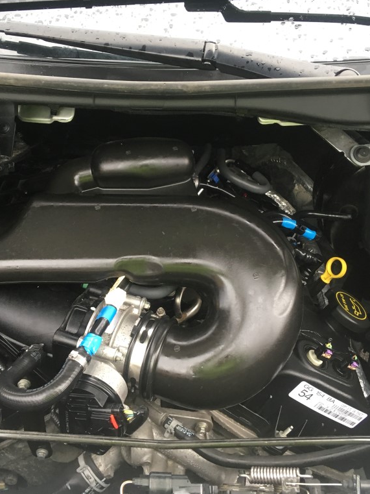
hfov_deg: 36.8
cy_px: 248
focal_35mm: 39
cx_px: 162
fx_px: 556
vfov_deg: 47.9
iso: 40
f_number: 2.2
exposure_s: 1/30
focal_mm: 4.15
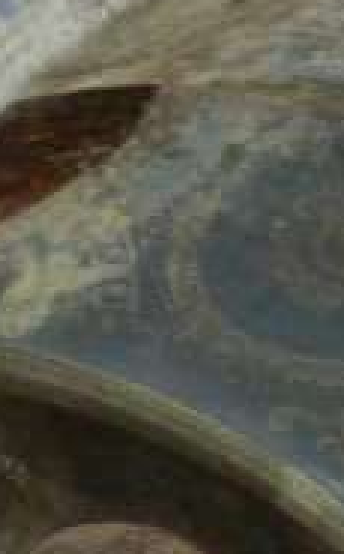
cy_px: 767
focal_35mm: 169
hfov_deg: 6.9
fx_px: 2545
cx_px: 1035
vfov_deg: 12.0
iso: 280
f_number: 3.4
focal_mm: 4
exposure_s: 1/30
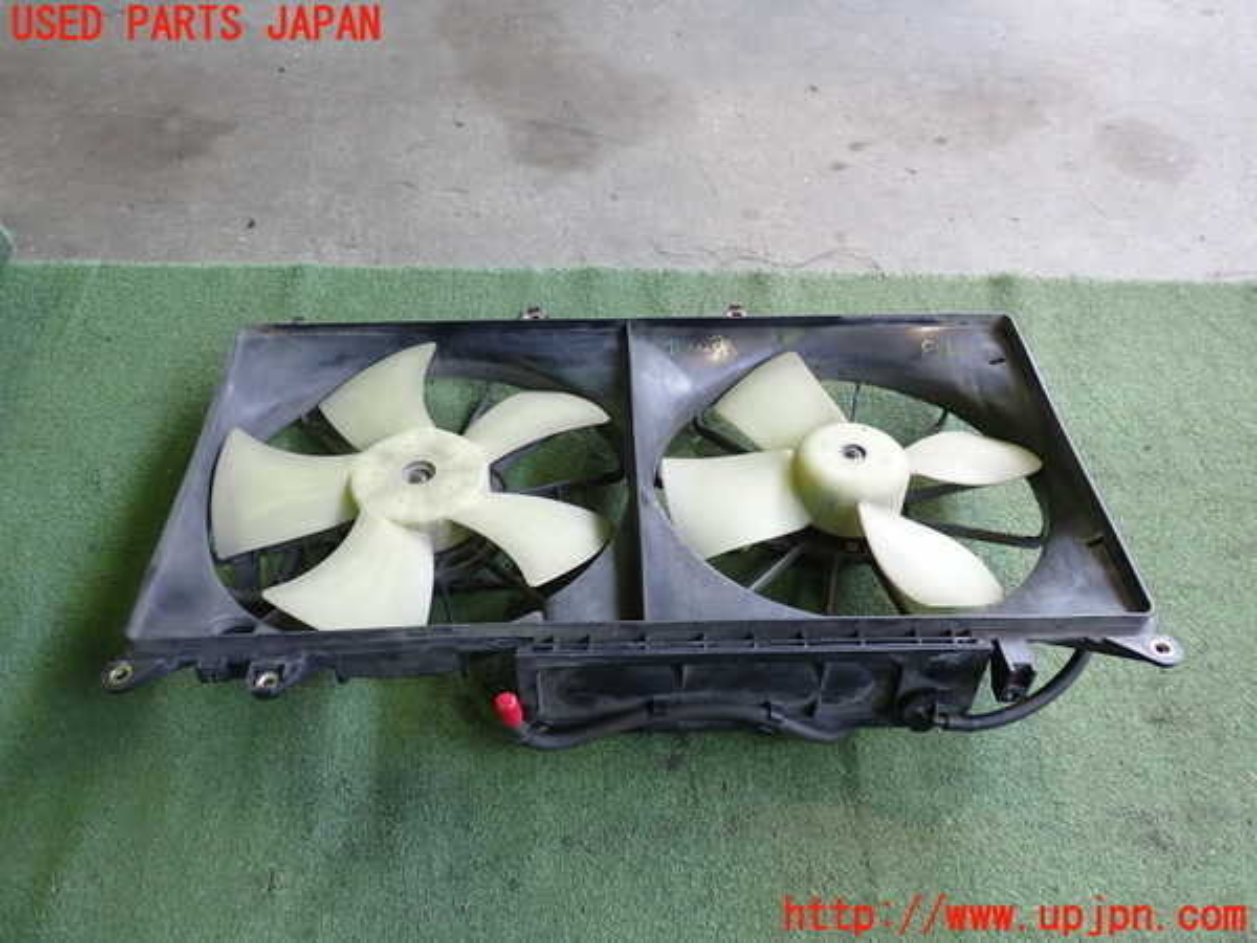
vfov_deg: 46.8
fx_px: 1089
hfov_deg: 60.0
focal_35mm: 30
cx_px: 628
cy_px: 472
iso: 200
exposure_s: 1/40
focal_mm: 5.4
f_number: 2.3
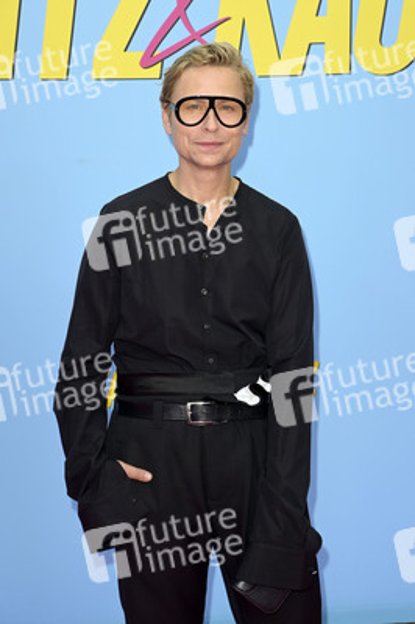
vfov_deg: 21.5
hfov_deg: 14.4
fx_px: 1645
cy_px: 312
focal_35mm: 95
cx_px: 208
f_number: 6.3
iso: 640
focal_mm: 95
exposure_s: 1/250
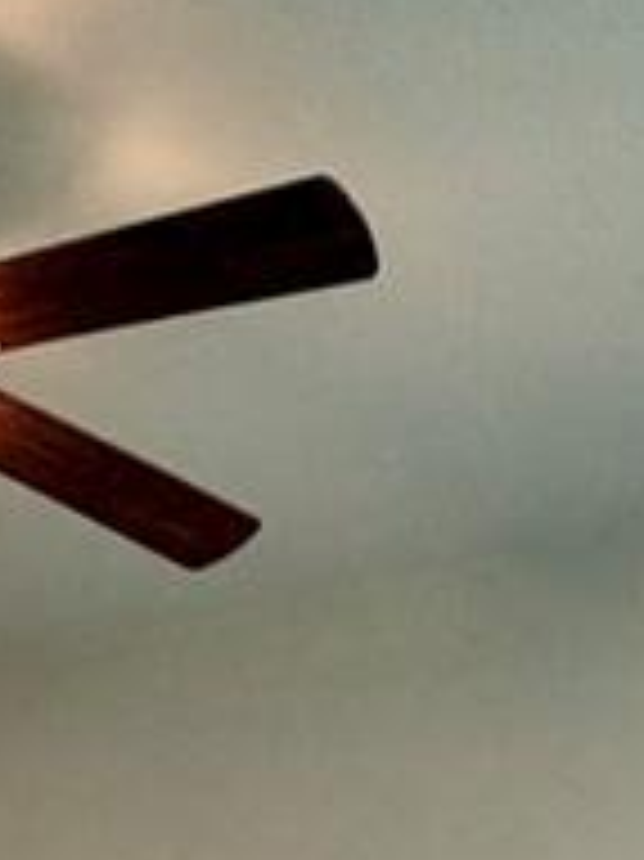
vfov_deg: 21.9
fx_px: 1862
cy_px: 1272
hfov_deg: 19.4
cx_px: 117
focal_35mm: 75
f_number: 2.2
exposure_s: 1/120
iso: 320
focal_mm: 2.22
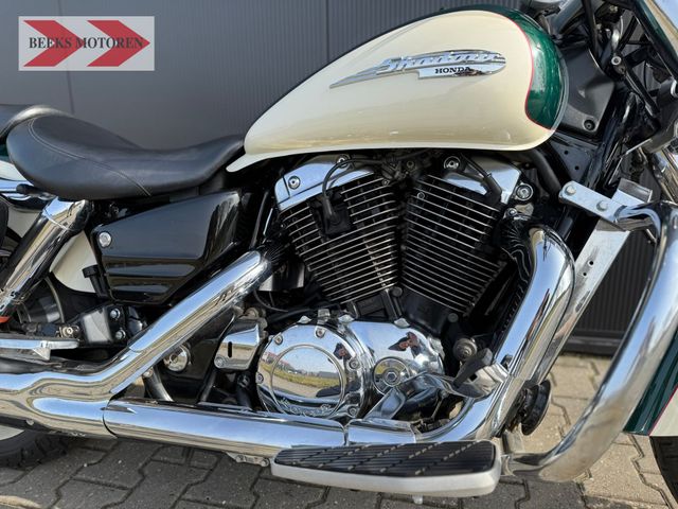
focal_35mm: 24
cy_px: 254
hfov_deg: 71.6
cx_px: 339
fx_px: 470
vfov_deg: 56.8
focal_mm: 6.76
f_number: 1.78
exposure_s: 1/1361
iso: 80
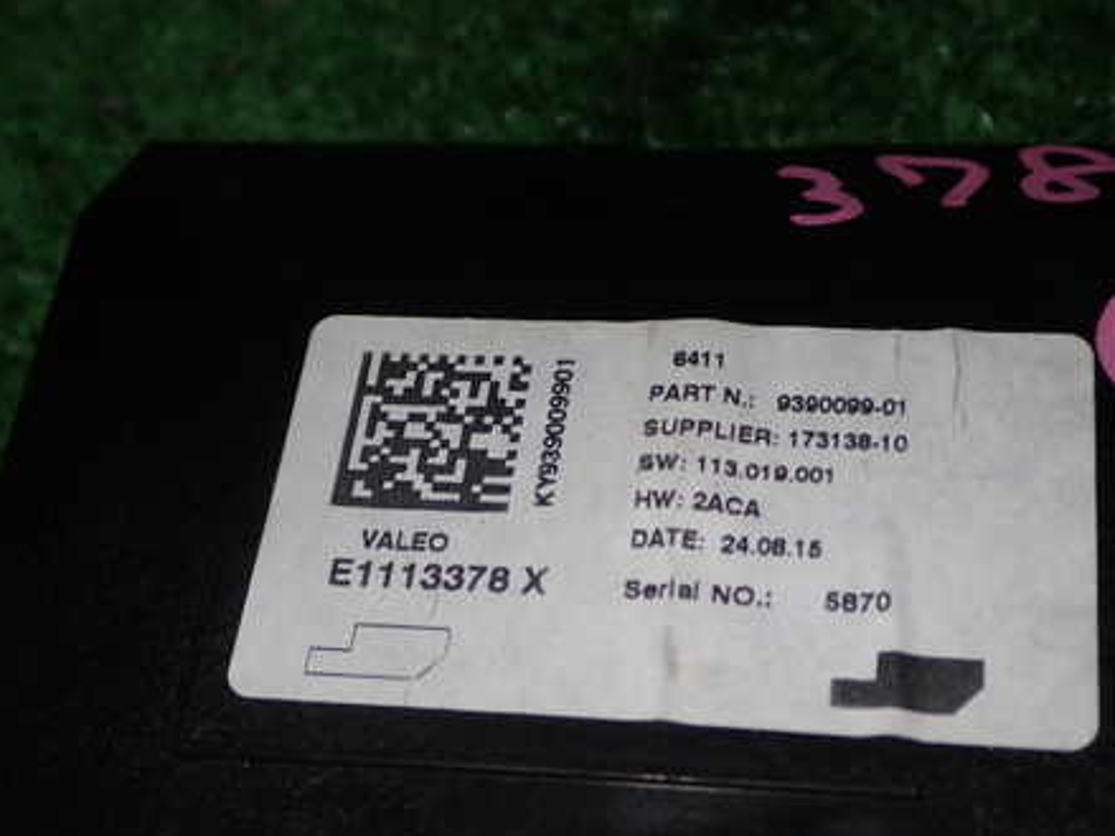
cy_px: 445
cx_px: 658
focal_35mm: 56
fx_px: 1803
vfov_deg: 26.1
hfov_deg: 34.3
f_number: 8
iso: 200
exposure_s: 1/40
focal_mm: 7.31
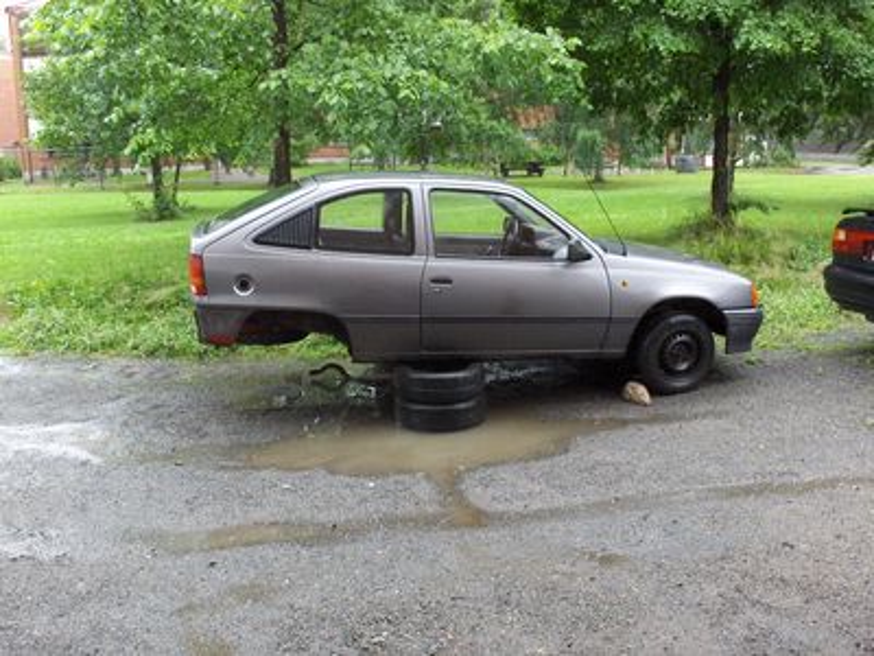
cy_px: 328
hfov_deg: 63.4
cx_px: 437
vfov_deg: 49.7
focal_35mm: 28
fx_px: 707
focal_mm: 5.8
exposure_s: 1/127
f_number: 2.8
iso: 138
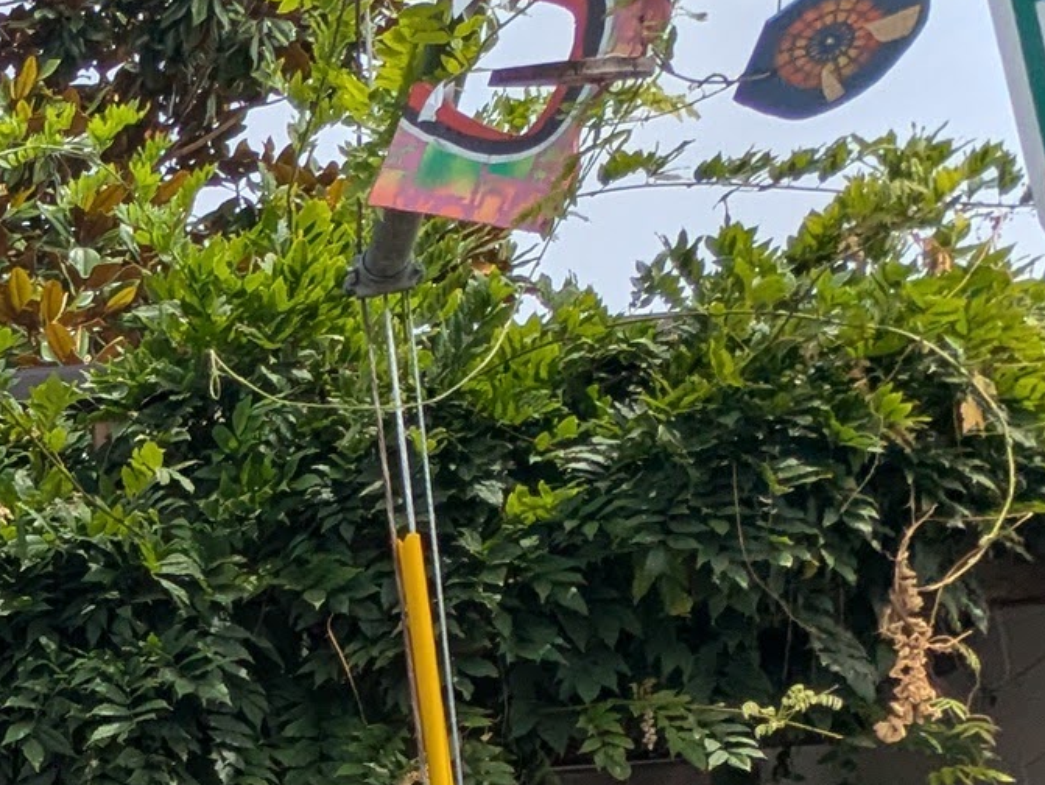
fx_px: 1842
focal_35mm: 61
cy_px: 1014
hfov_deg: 22.3
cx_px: -729
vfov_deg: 21.7
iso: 51
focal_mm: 2.35
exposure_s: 1/1721
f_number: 2.2
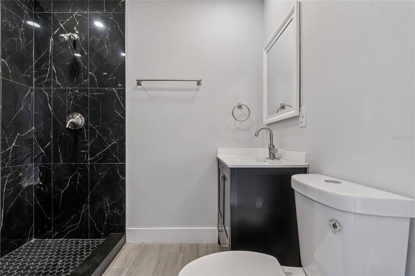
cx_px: 208
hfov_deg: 100.4
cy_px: 138
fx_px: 173
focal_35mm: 15
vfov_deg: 77.3
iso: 640
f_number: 7.1
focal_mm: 10
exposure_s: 1/125
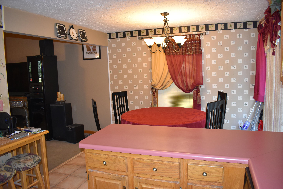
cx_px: 142
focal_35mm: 27
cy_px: 94
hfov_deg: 67.4
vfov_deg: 47.9
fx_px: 212
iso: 800
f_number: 4.5
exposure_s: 1/80
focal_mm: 18
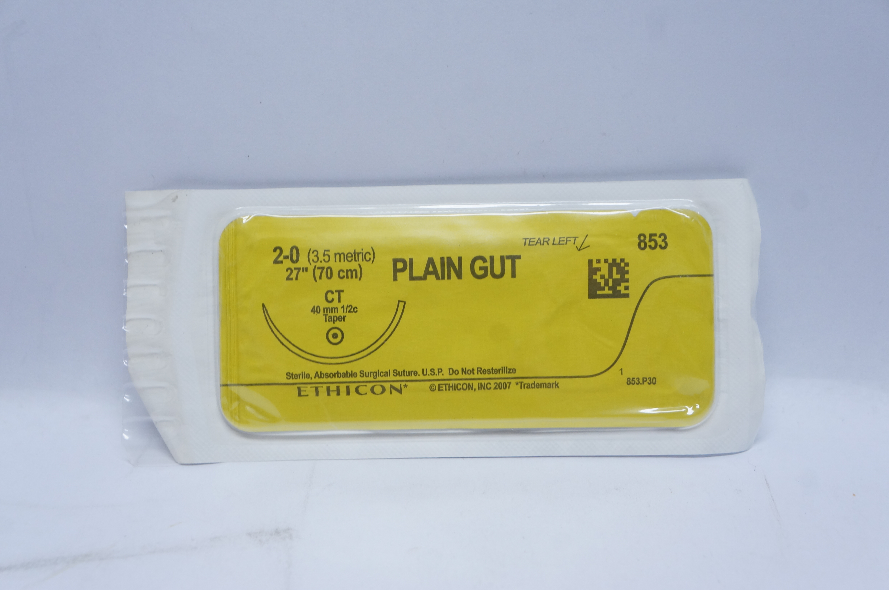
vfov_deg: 28.0
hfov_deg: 41.2
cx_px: 444
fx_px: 1184
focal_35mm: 48
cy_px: 295
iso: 800
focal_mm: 32
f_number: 7.1
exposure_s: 1/60
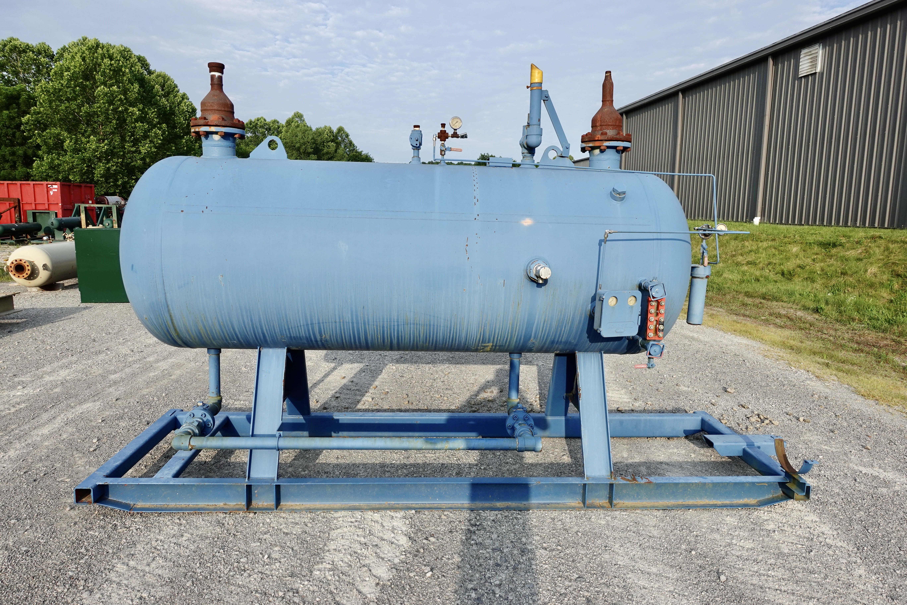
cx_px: 454
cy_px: 302
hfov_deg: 73.7
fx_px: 605
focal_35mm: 24
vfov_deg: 53.1
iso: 125
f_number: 5.6
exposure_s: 1/400
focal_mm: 9.4
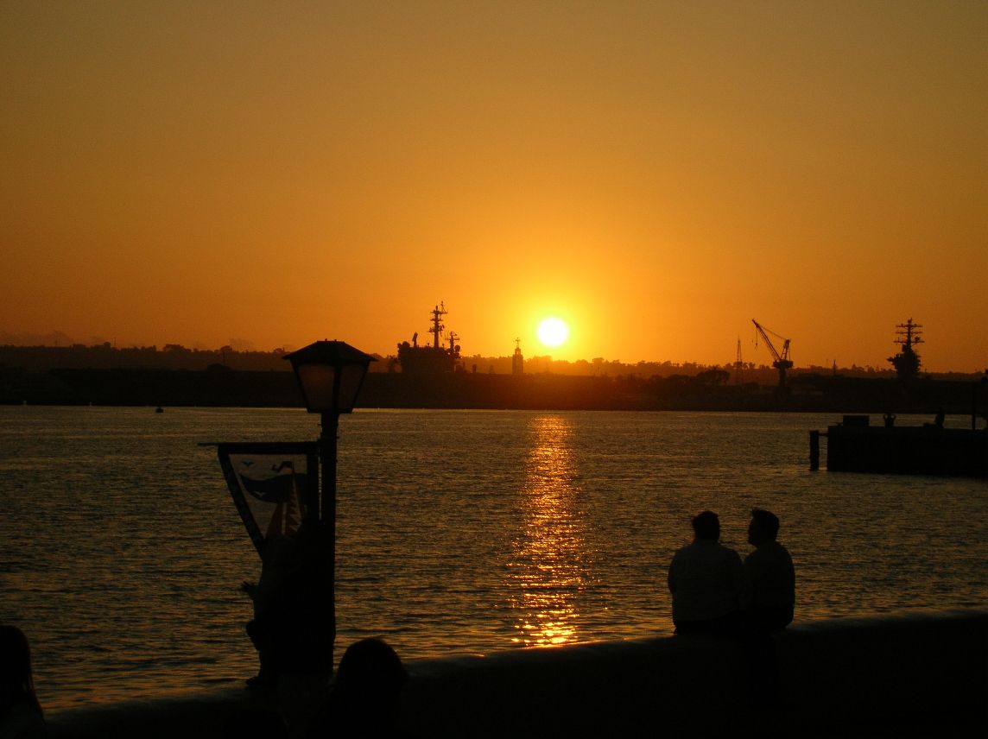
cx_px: 494
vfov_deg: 14.8
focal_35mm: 100
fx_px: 2852
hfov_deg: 19.7
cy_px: 370
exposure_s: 1/631
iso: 50
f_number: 4.8
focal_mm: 16.7
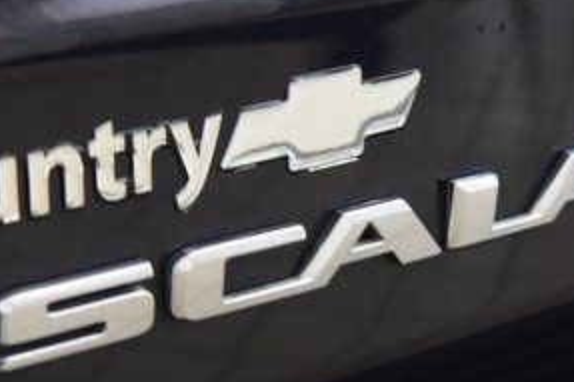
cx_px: 316
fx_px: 2135
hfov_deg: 15.3
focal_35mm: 134
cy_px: 253
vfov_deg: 10.2
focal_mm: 40
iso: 1100
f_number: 6.3
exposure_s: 1/15
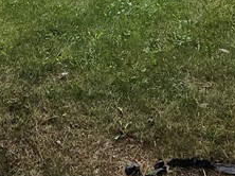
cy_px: -164
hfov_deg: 32.0
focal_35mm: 60
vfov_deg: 17.9
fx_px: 407
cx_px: 79
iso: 32
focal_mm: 1.74
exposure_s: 1/559
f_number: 2.2
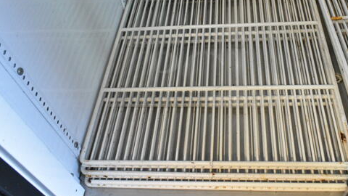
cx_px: 196
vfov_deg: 32.6
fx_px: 332
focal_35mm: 36
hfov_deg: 55.1
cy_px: 70
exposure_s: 1/200
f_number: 7.1
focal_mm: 18
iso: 6400
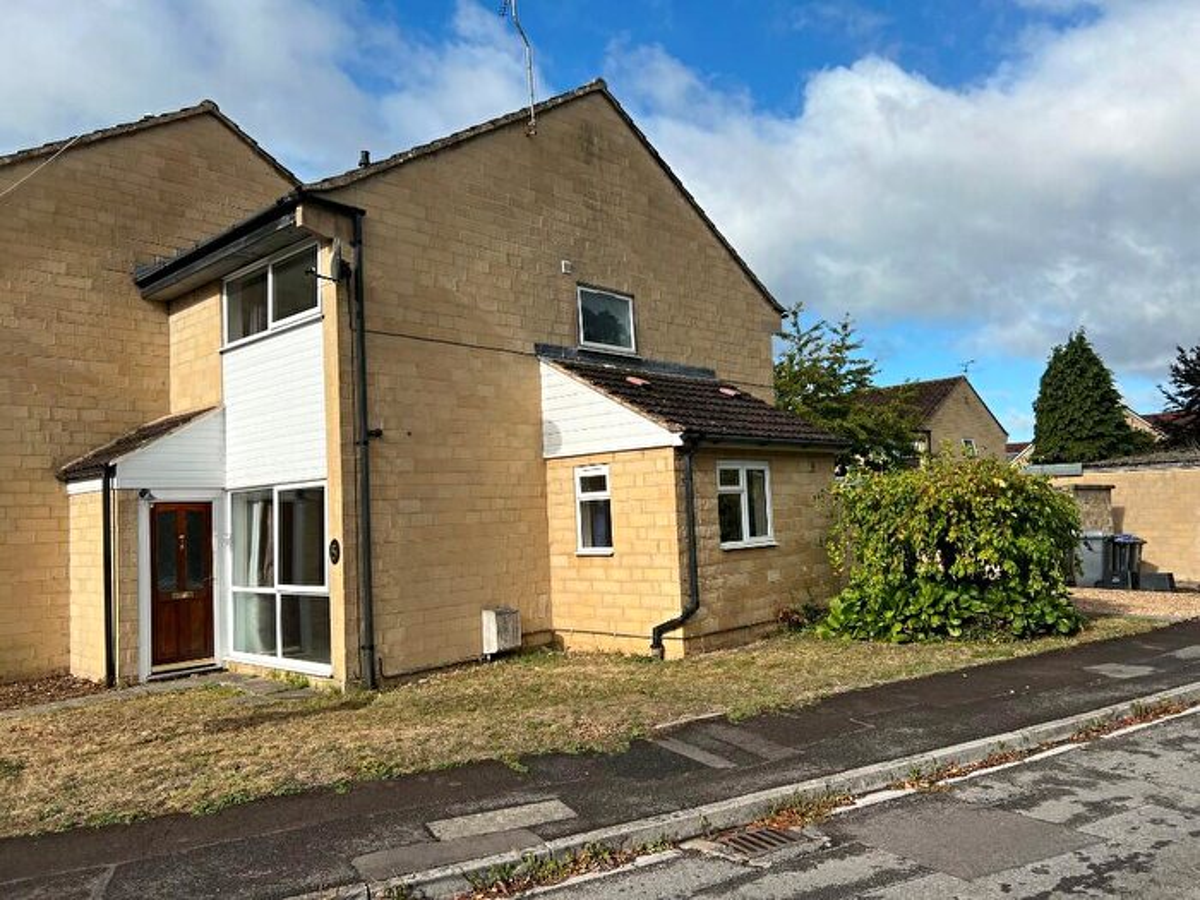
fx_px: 901
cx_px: 600
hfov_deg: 67.3
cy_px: 450
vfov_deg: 53.1
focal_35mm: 26
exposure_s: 1/4274
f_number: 1.5
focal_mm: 5.7
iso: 50
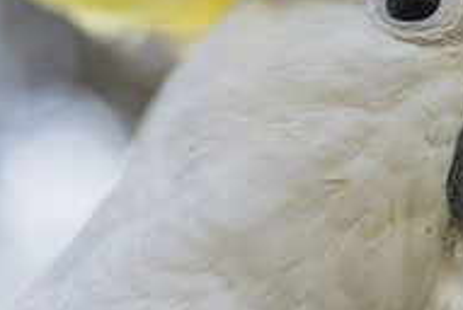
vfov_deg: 12.5
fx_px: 1417
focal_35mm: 110
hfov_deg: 18.6
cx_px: 238
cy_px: 103
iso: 100
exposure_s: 1/3200
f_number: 1.8
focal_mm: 35
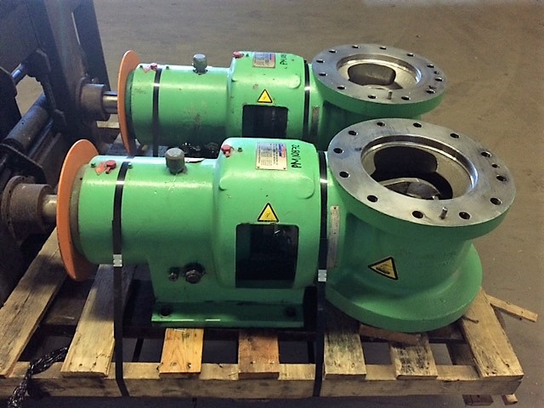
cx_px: 272
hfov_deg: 61.7
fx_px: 456
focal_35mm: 29
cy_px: 204
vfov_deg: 48.2
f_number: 2.2
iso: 320
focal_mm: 4.15
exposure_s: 1/15
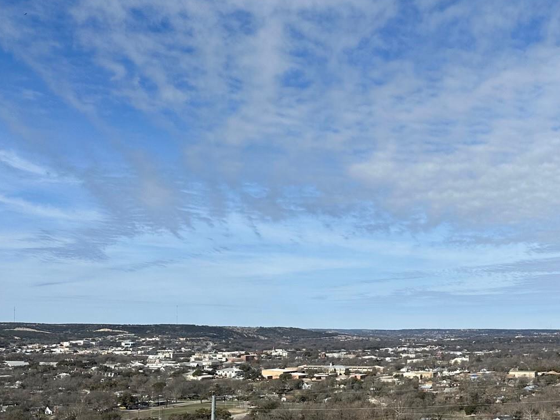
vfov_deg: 29.8
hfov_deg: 38.0
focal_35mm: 48
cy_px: 315
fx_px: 777
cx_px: 458
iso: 80
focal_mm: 6.86
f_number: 1.78
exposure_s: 1/7042
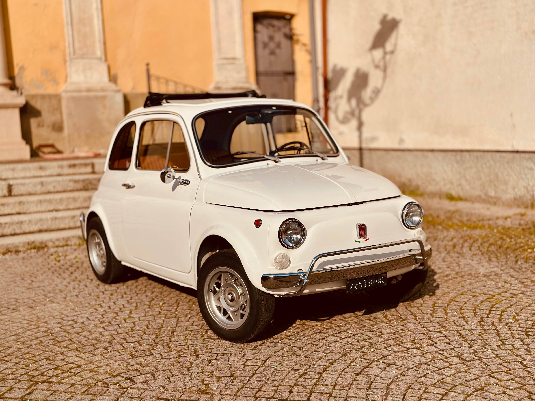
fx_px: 742
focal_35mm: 48
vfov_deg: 30.3
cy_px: 200
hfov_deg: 39.7
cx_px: 268
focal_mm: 6.86
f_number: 1.78
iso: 100
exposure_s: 1/15873
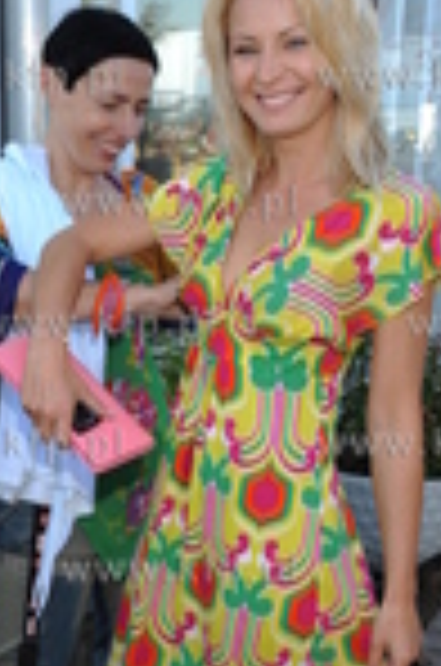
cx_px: 36
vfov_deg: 27.0
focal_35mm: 73
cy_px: 562
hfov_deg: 18.3
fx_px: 1348
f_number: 8
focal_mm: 27
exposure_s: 1/60
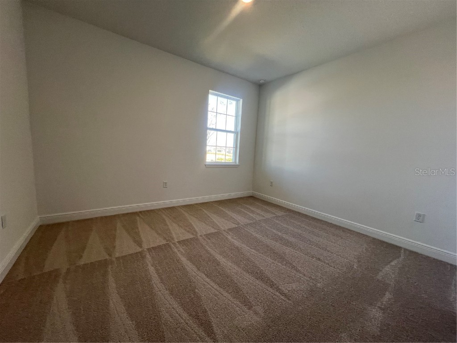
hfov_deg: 106.2
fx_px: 172
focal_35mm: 13
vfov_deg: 89.9
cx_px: 228
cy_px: 172
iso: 125
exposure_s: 1/120
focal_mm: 1.57
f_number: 1.8
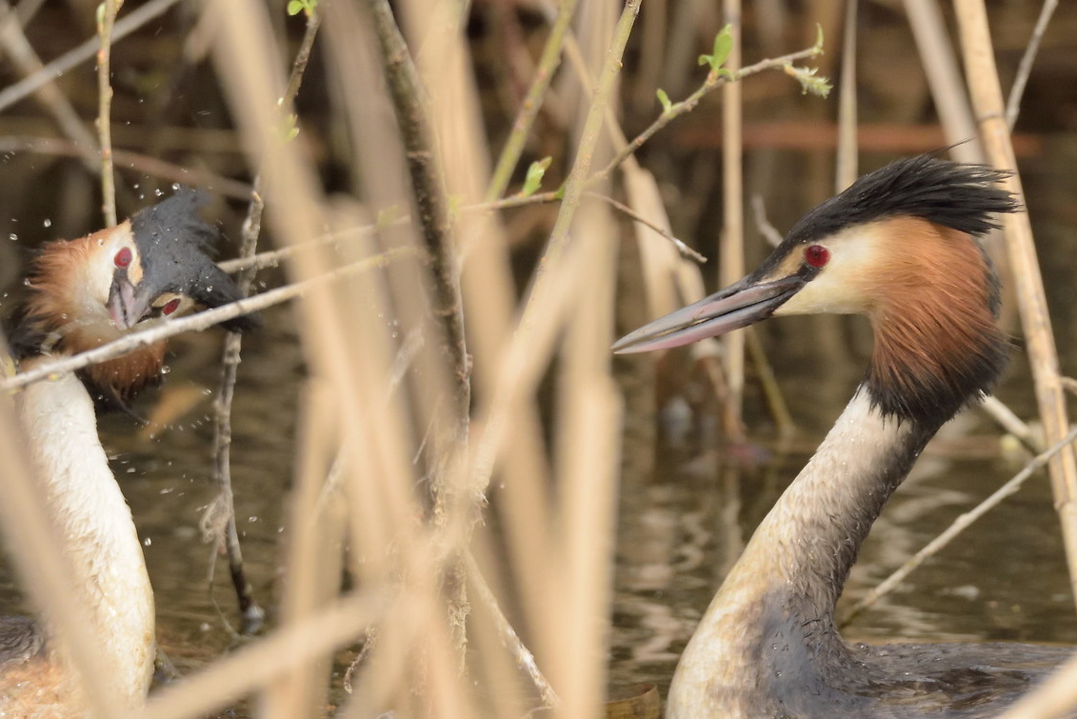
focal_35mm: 1273
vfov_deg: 1.1
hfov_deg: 1.6
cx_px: 566
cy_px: 386
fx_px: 38096
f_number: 8
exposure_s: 1/1250
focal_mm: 600
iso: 1600
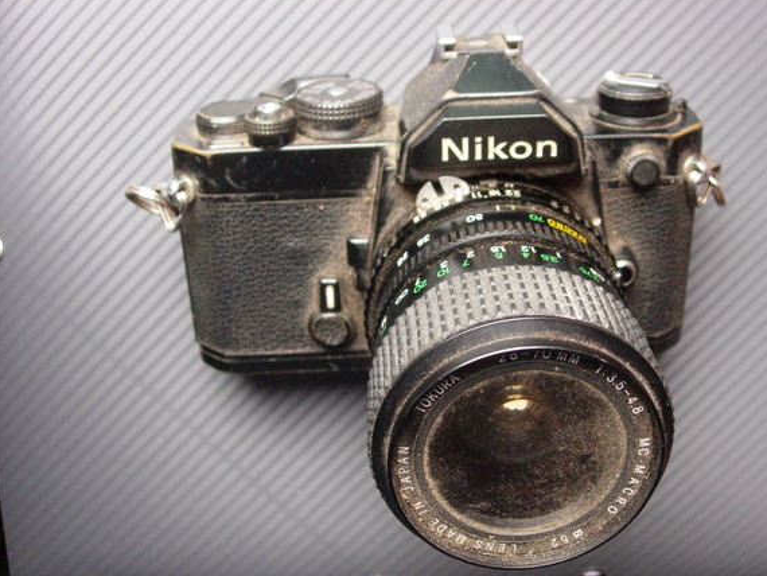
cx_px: 427
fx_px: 1020
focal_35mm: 46
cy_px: 307
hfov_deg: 41.2
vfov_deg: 31.5
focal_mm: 8.5
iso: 400
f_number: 2.9
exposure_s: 1/271
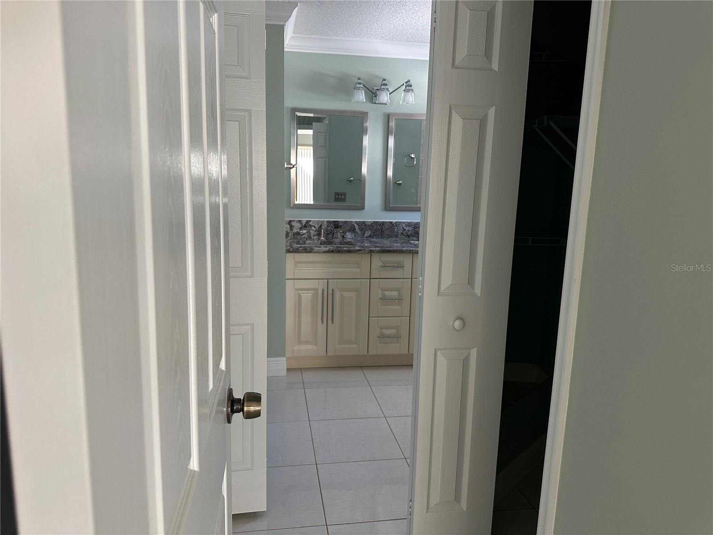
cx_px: 356
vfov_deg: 56.8
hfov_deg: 71.6
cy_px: 268
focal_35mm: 24
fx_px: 494
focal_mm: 6.86
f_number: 1.78
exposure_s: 1/60
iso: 200
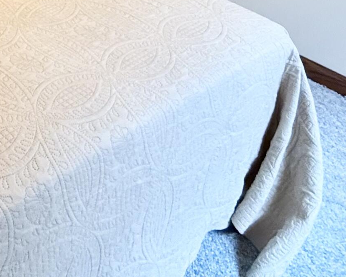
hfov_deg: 28.9
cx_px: -131
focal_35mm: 49
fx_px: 502
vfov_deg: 23.5
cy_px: -156
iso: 640
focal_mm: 2.22
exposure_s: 1/60
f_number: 2.2
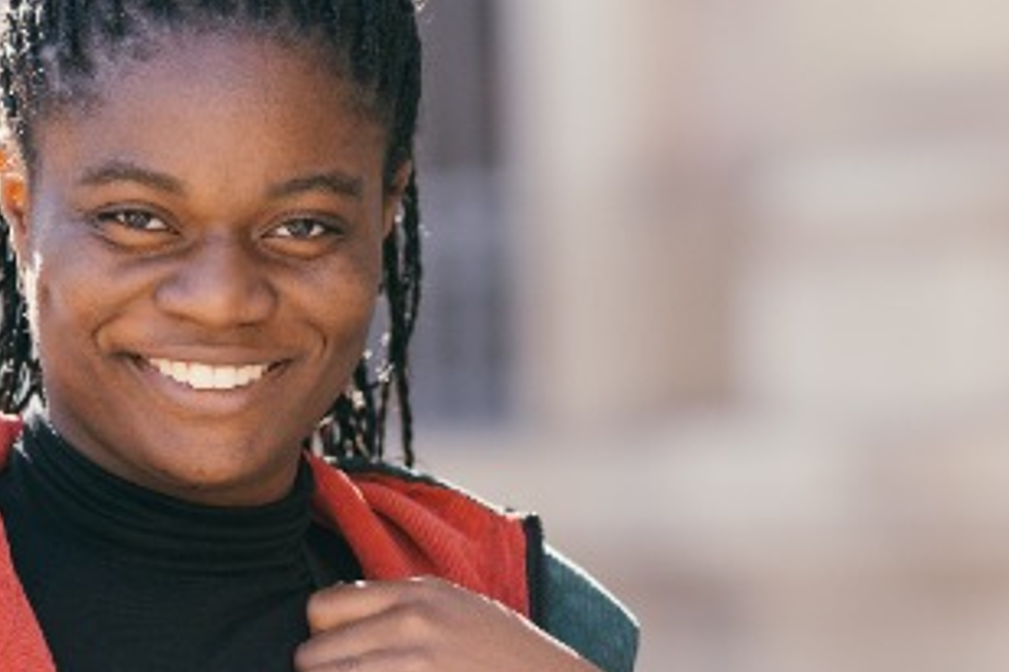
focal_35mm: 350
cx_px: 598
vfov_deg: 3.9
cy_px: 550
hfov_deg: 5.9
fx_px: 9819
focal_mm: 85
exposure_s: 1/800
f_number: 1.4
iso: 100
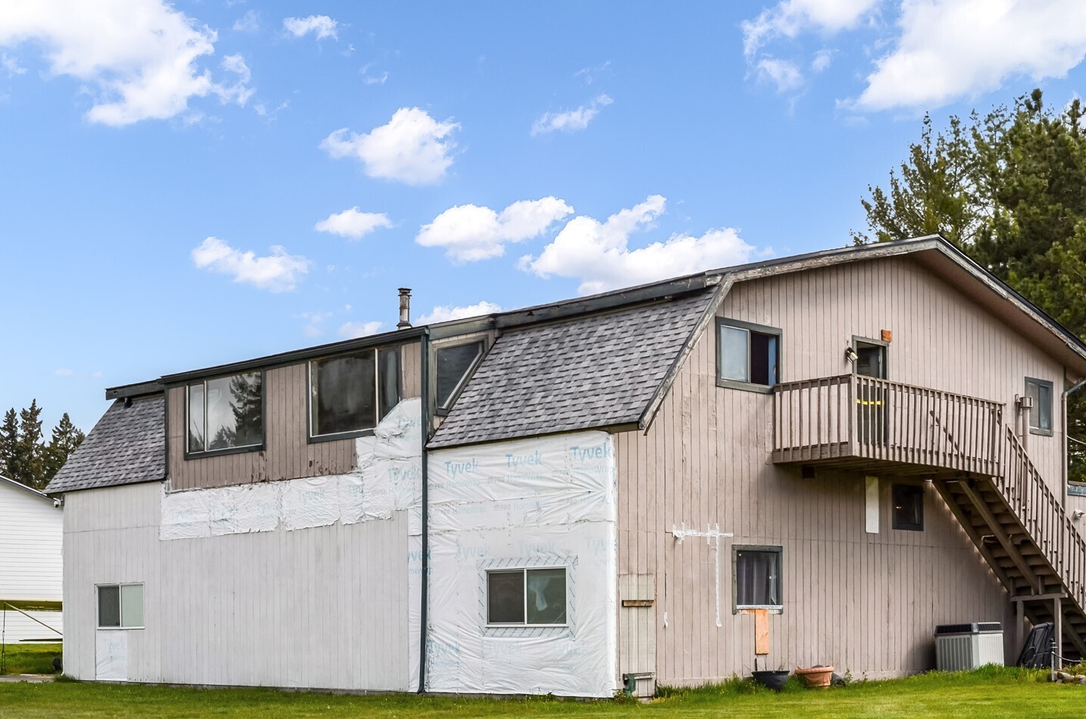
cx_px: 553
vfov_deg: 23.7
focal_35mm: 57
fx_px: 1716
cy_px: 366
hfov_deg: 35.1
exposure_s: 1/200
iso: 100
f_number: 9
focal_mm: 32
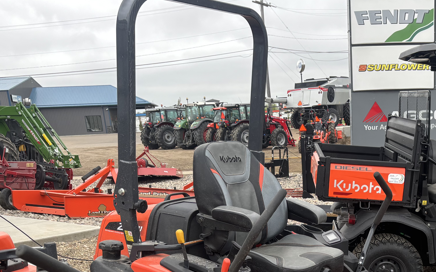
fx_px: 618
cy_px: 300
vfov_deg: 23.3
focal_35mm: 52
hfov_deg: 37.7
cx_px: 335
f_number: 1.6
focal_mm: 5.96
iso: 50
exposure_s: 1/522
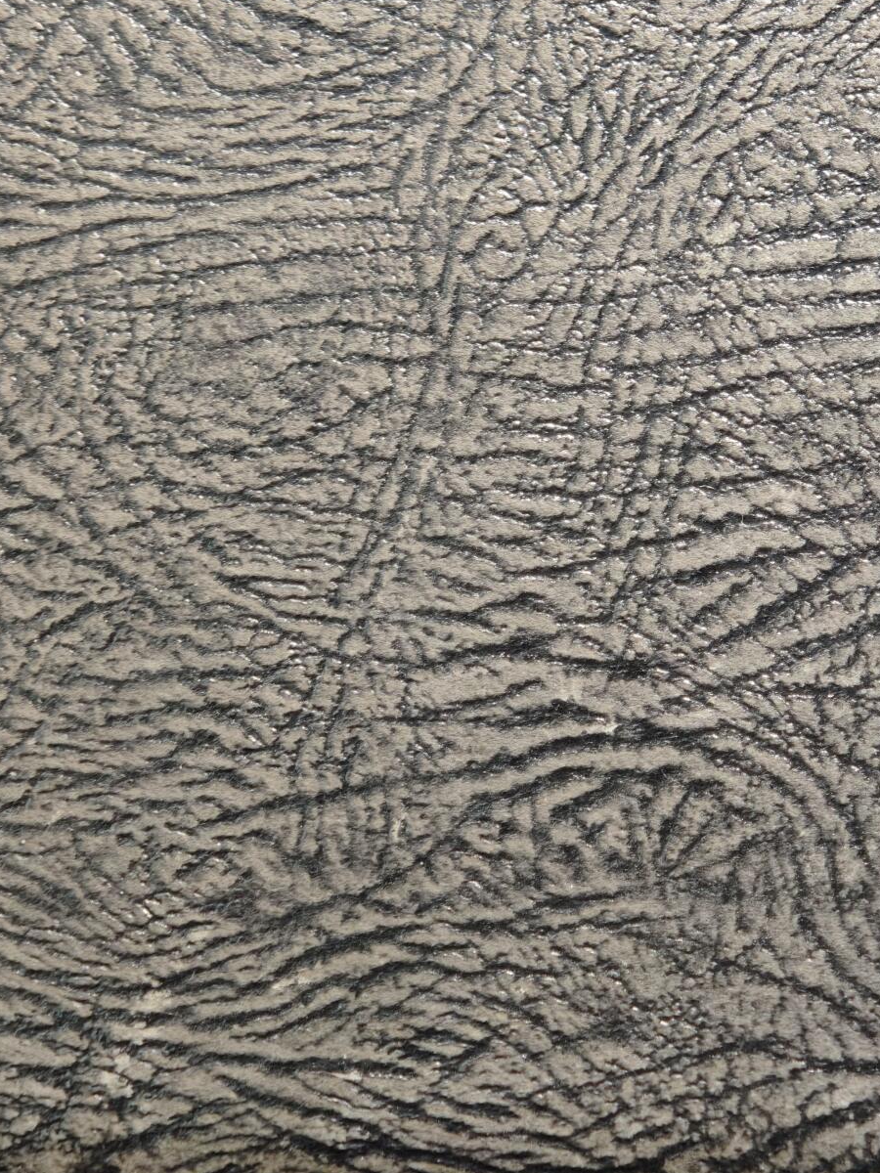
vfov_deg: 21.8
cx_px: 419
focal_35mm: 90
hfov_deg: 16.4
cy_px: 511
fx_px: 3051
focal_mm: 9
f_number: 2
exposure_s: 1/30
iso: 1000
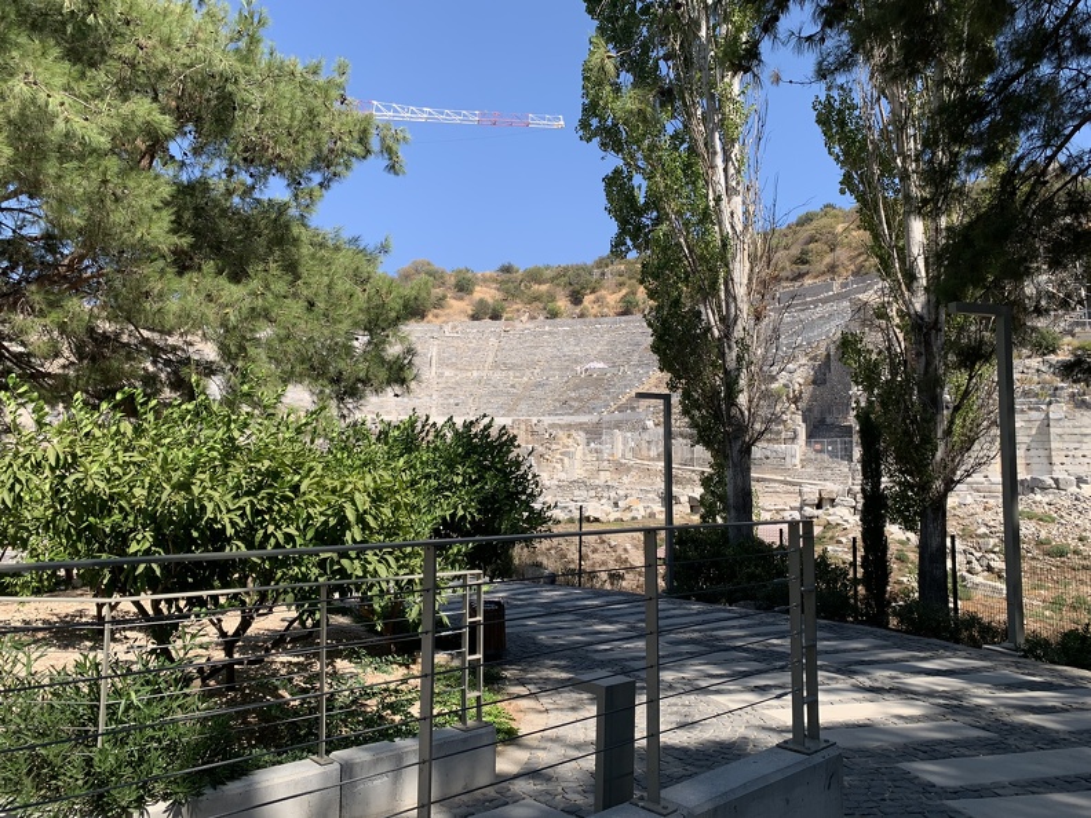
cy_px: 409
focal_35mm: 26
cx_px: 546
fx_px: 819
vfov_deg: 53.1
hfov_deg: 67.3
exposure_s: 1/1427
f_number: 1.8
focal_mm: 4.25
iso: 25
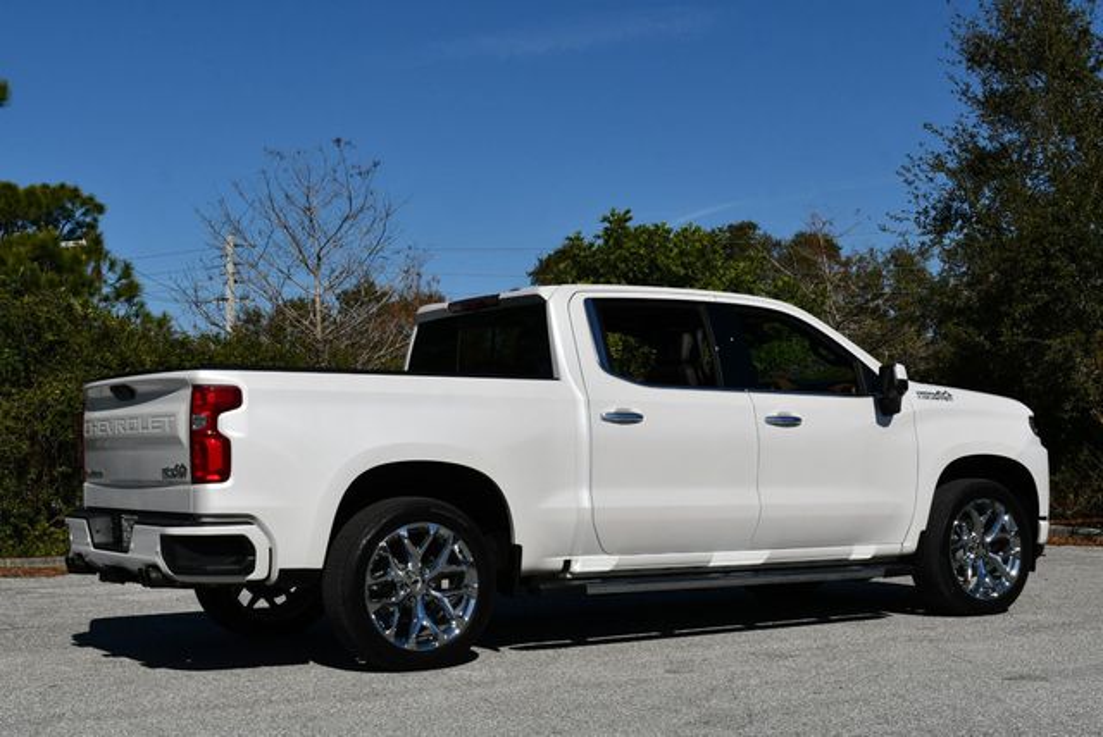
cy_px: 368
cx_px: 552
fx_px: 1595
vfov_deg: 26.0
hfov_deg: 38.2
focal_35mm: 52
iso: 100
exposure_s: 1/400
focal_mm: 26
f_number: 10
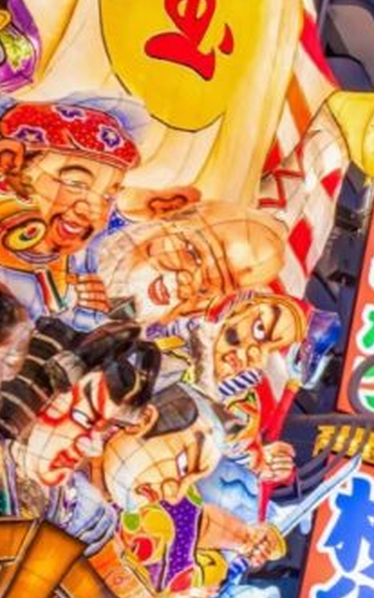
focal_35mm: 90
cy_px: 438
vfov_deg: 22.8
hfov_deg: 11.4
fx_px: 1467
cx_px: 958
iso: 400
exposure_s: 1/40
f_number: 5
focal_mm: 16.7
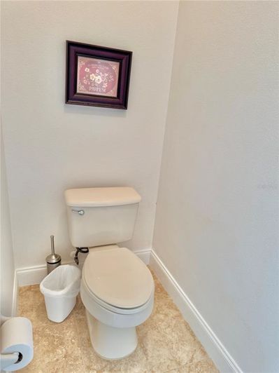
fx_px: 258
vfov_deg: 71.6
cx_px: 140
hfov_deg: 56.8
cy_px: 186
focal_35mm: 24
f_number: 1.78
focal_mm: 6.76
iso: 200
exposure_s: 1/60
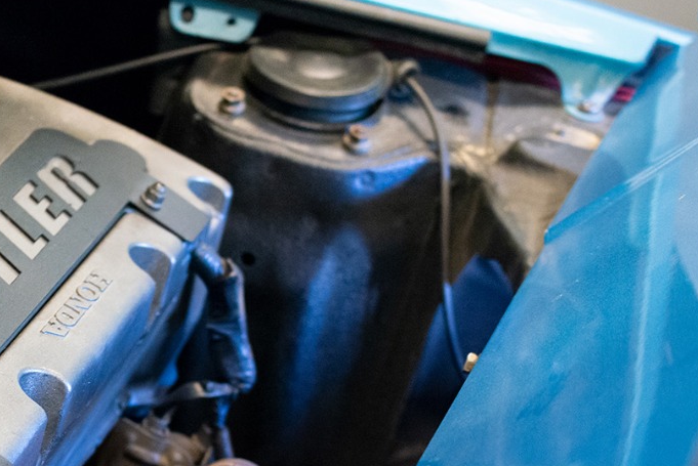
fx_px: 3317
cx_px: -49
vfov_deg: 8.0
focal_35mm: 171
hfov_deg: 11.8
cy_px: 479
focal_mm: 72
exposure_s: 1/30
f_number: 4
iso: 6400
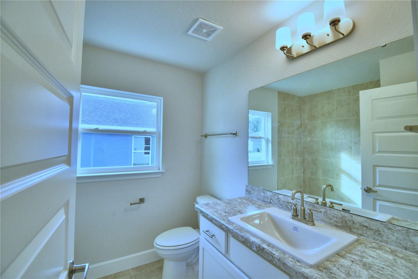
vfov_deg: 77.3
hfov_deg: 100.4
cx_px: 209
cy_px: 140
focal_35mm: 15
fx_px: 174
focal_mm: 10
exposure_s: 1/125
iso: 220
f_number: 4.5
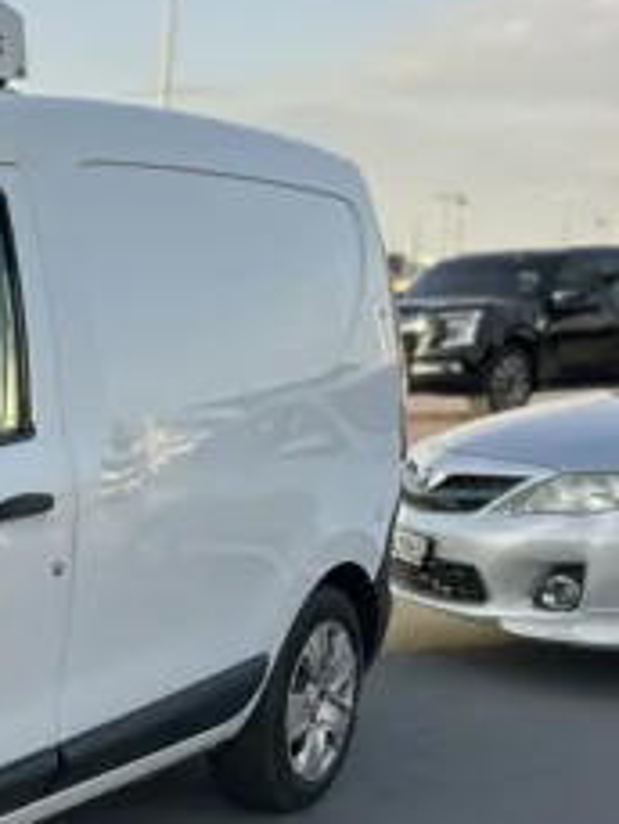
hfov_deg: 18.1
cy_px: 637
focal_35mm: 67
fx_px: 1596
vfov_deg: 28.4
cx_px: -446
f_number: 1.78
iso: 80
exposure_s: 1/1779
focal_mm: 6.86
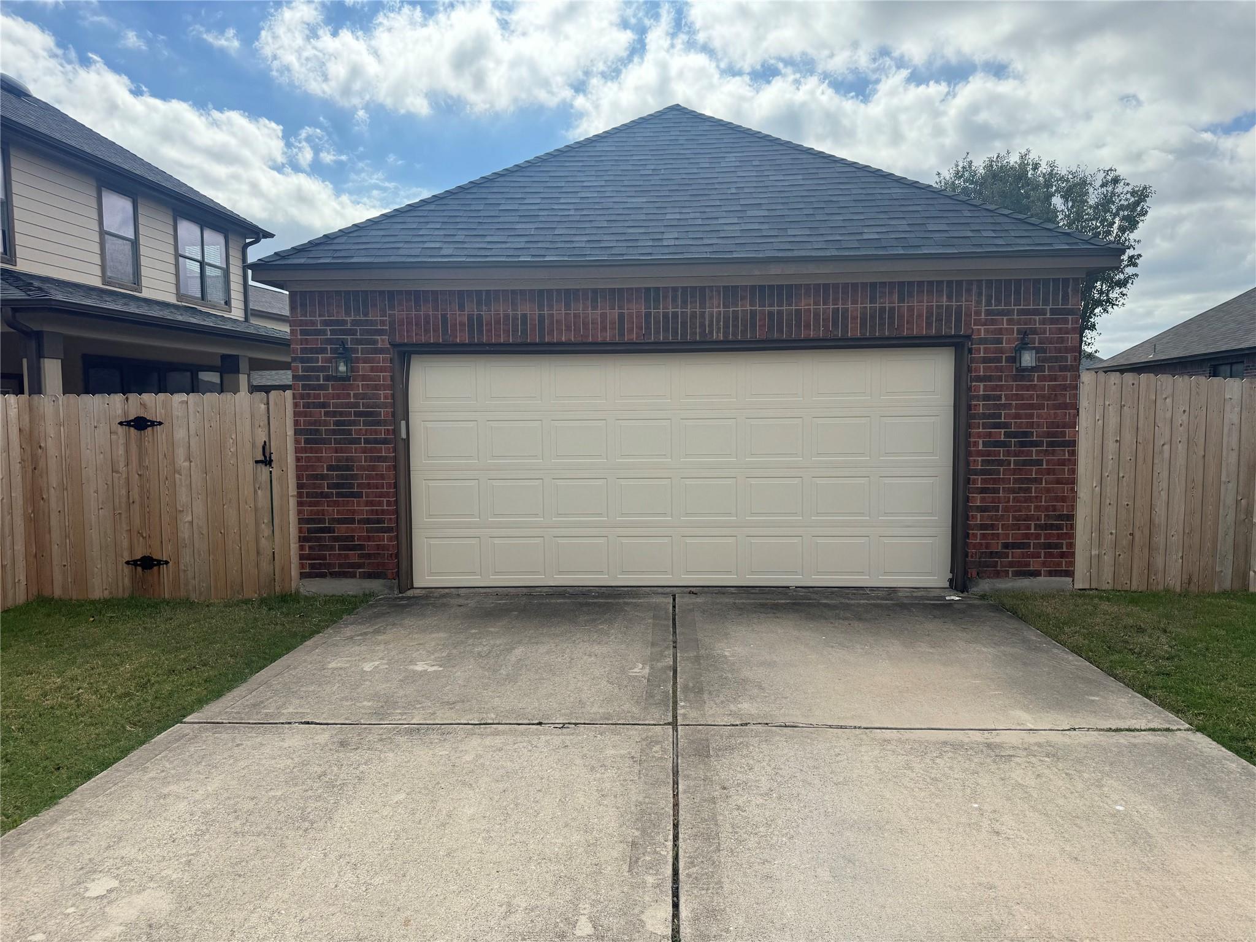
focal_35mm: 24
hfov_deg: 71.6
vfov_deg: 56.8
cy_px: 471
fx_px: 871
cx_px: 628
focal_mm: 6.76
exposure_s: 1/4310
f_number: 1.78
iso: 80
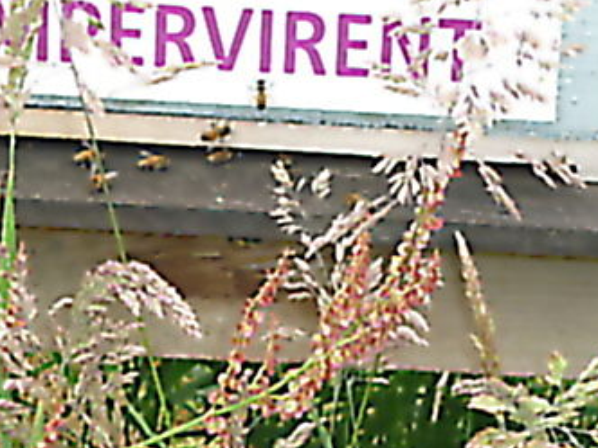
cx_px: 274
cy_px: 248
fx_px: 2660
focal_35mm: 154
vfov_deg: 9.6
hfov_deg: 12.8
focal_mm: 10.6
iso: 100
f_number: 3.8
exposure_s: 1/200
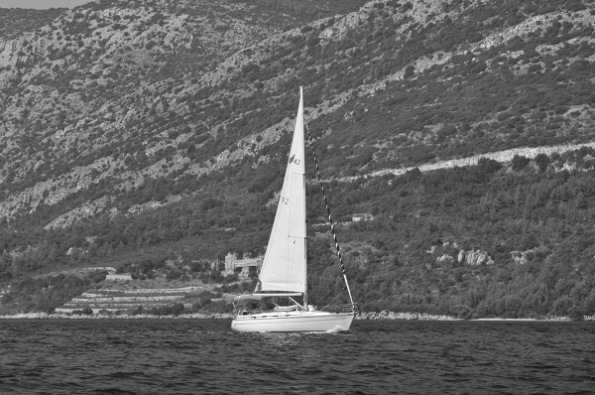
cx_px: 298
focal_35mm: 168
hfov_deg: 12.3
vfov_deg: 8.1
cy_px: 198
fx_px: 2772
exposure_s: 1/500
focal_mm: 112
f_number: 7.1
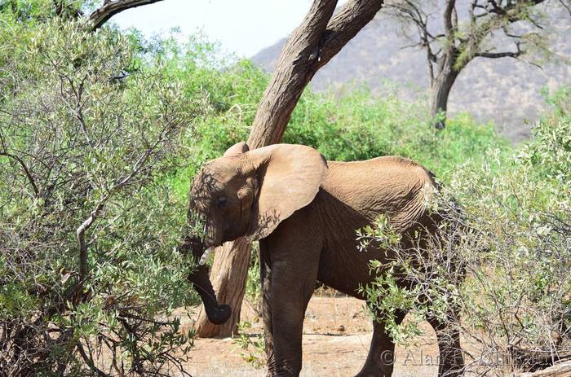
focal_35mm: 180
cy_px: 188
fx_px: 2848
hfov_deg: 11.4
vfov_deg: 7.6
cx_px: 286
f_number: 5.6
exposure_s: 1/400
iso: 200
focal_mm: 120
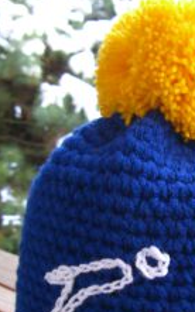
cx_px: 153
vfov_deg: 27.9
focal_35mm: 73
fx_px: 621
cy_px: 230
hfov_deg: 17.7
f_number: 2.7
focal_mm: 6.2
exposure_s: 1/125
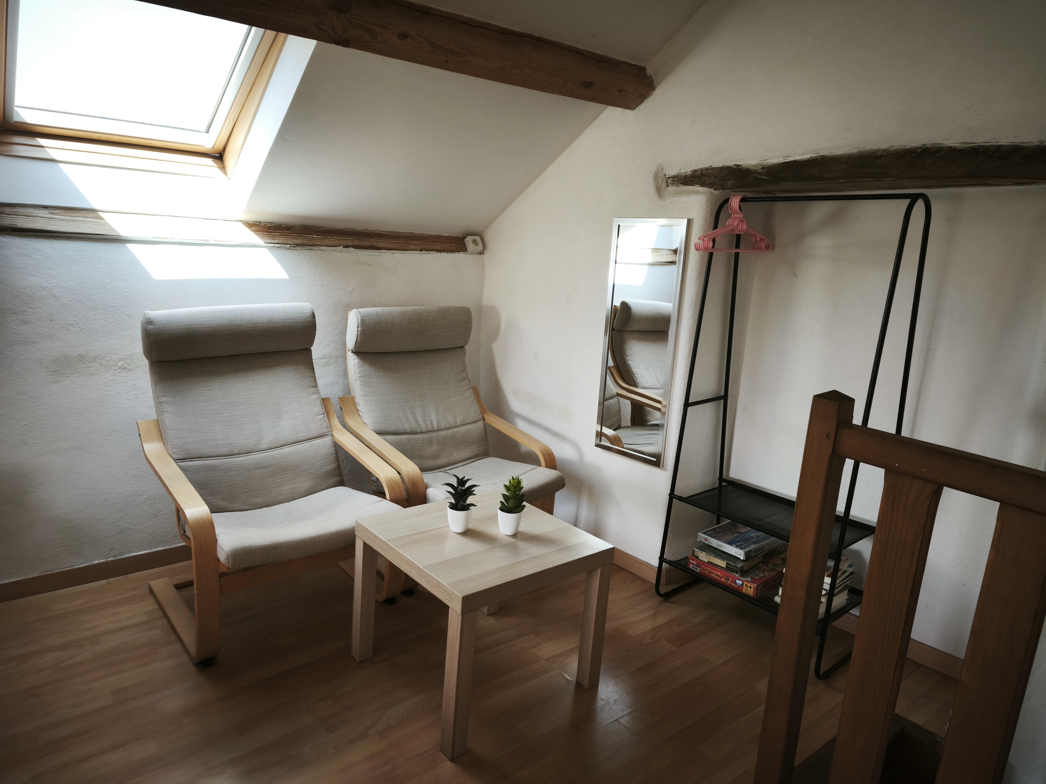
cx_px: 523
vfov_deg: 58.9
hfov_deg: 73.9
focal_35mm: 23
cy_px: 392
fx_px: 695
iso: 100
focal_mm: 5.35
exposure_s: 1/100
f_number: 1.7
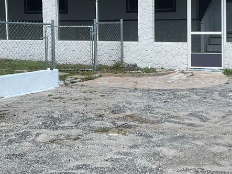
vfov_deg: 21.8
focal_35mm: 67
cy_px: 53
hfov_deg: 28.6
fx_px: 449
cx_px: 169
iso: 16
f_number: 1.8
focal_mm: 3
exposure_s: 1/898
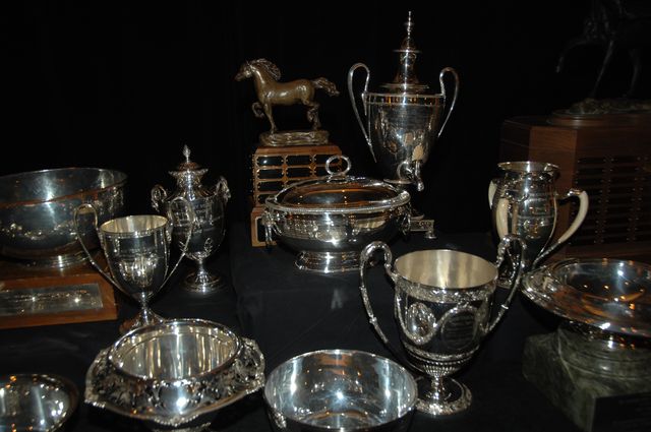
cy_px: 216
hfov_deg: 57.3
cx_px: 326
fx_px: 596
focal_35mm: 33
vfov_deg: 39.9
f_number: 3.8
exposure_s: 1/125
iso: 400
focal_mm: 22
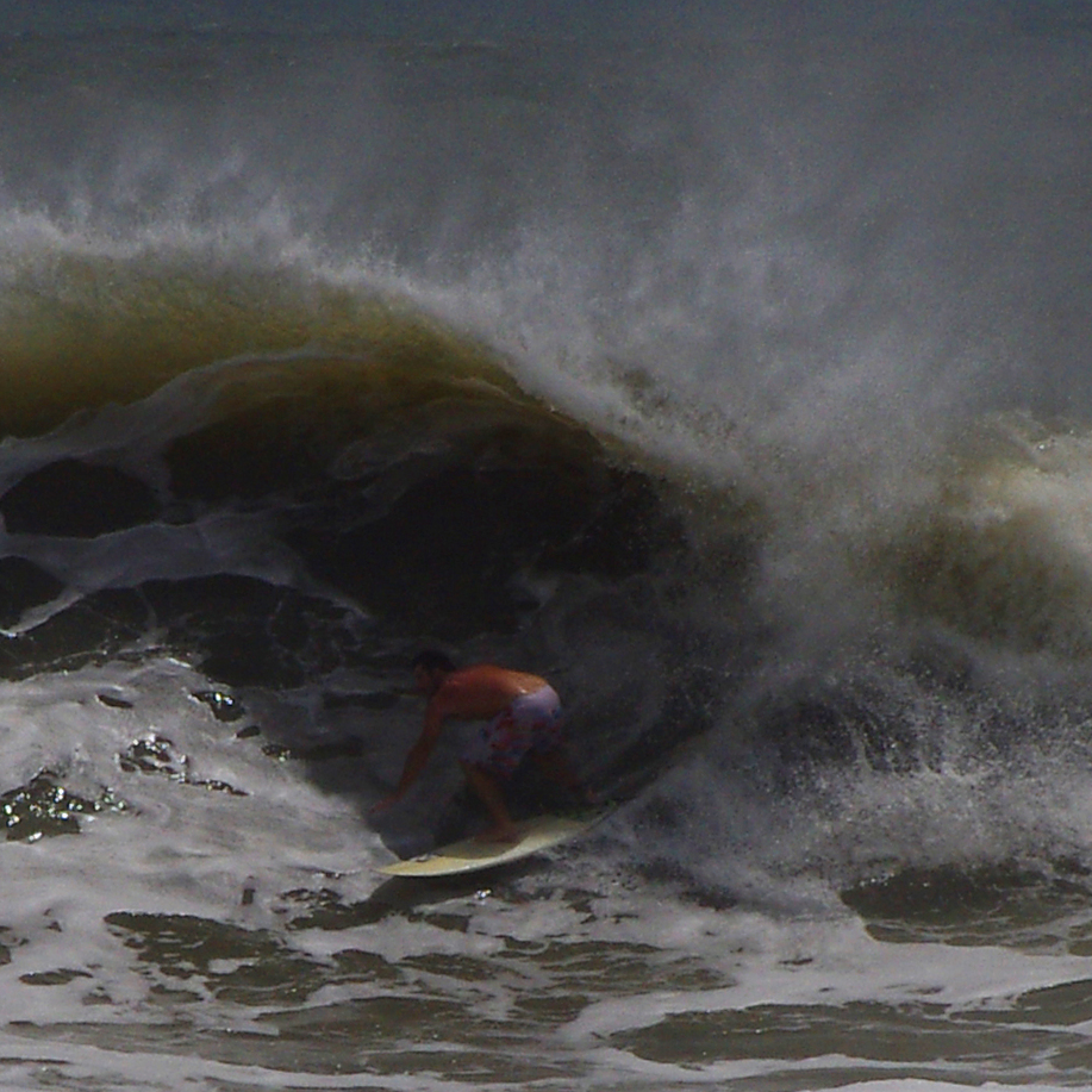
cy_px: 519
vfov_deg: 3.9
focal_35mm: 445
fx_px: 15882
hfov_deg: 3.9
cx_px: 214
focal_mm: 200
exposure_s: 1/1250
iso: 200
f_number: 16
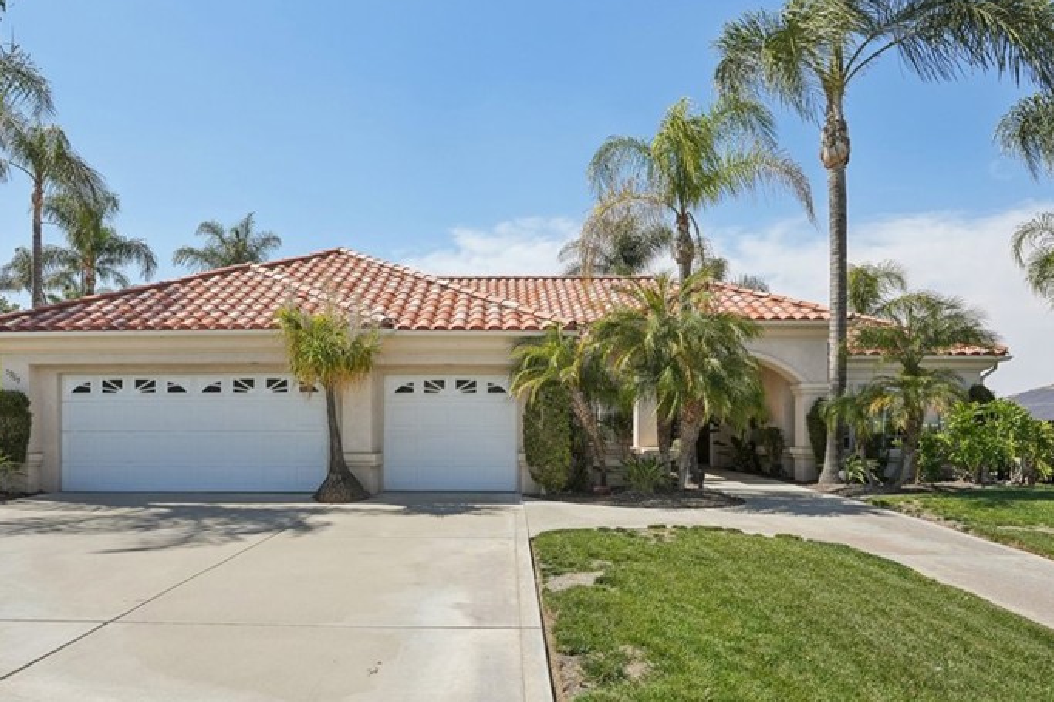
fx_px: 702
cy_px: 413
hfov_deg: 73.6
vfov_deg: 52.8
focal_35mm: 24
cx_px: 481
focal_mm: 16
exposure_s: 1/1000
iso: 400
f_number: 8
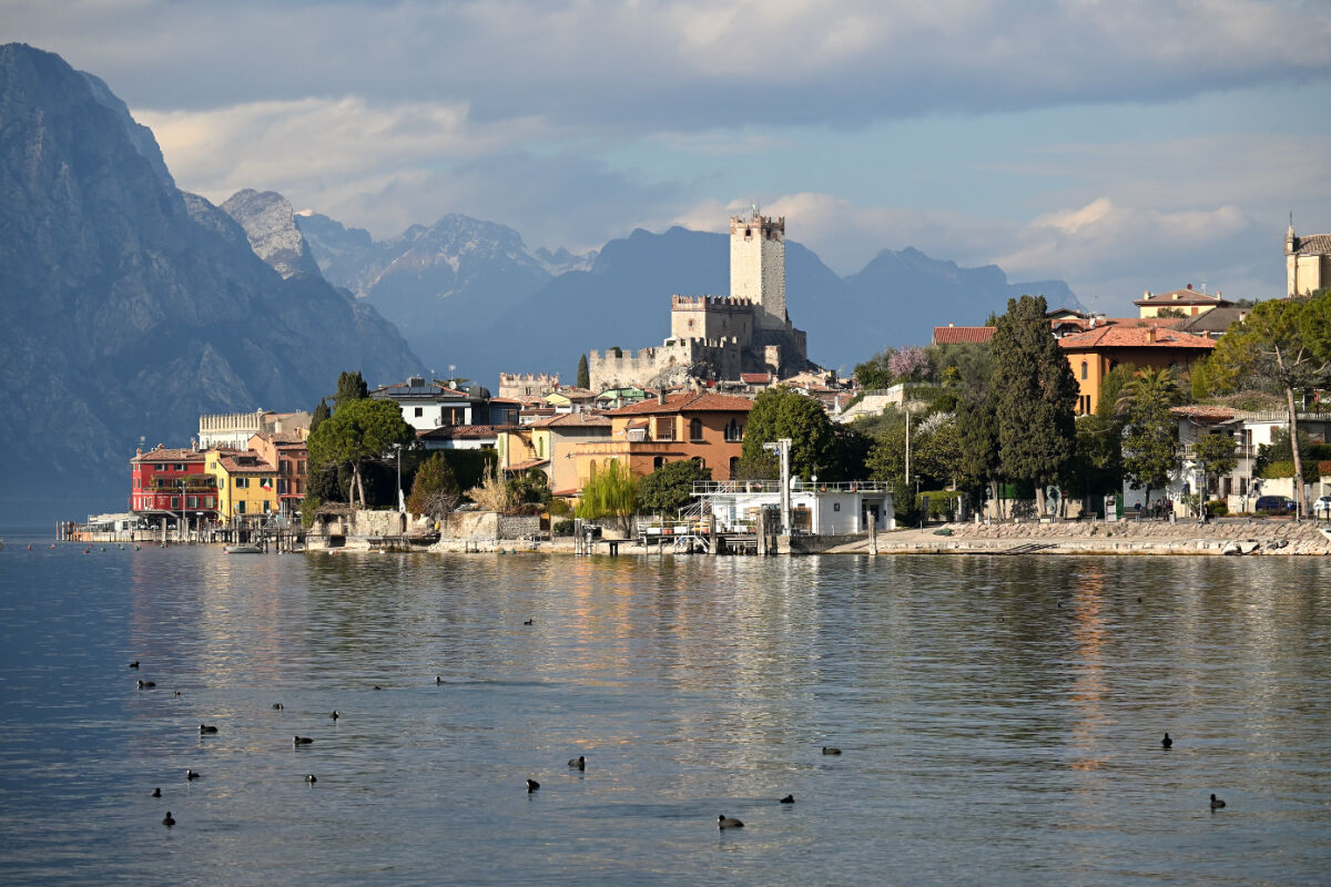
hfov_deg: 15.5
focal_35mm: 132
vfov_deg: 10.4
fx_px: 4880
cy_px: 444
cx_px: 666
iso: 320
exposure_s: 1/2000
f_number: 6.3
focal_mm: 88
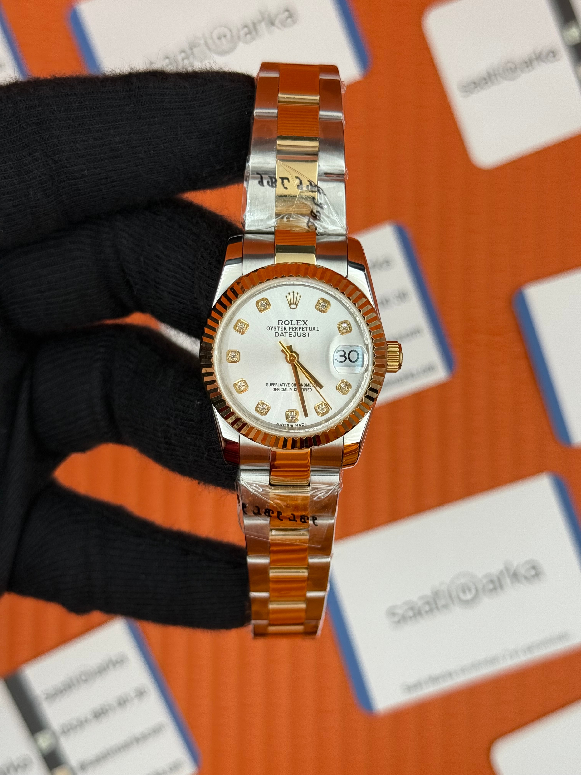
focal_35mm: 48
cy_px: 388
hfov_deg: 30.3
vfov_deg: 39.7
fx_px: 1074
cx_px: 290
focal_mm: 6.76
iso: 64
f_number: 1.78
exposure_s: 1/652
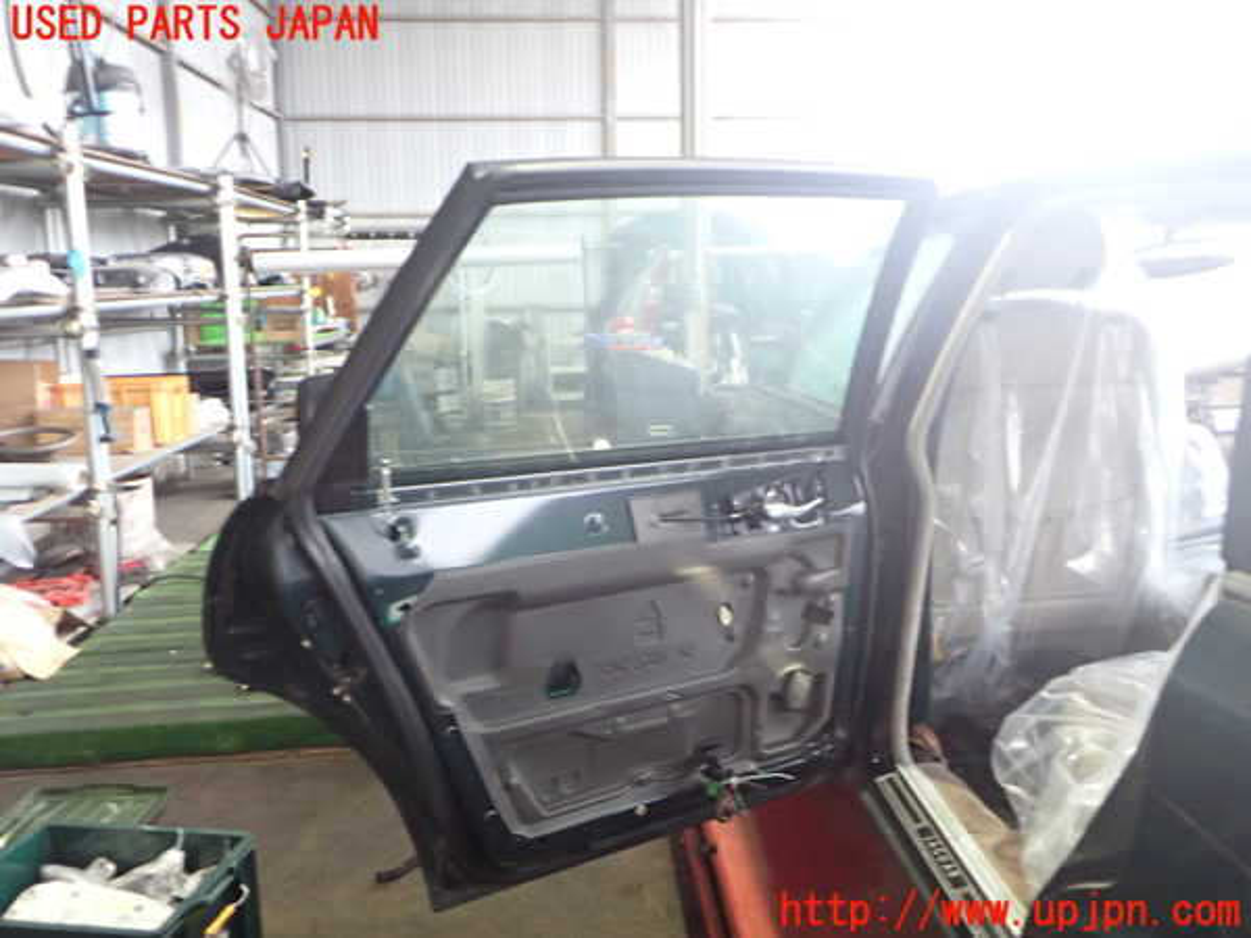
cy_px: 469
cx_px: 626
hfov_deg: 60.0
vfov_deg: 46.8
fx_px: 1084
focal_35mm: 30
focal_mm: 5.4
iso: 400
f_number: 2.3
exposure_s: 1/30
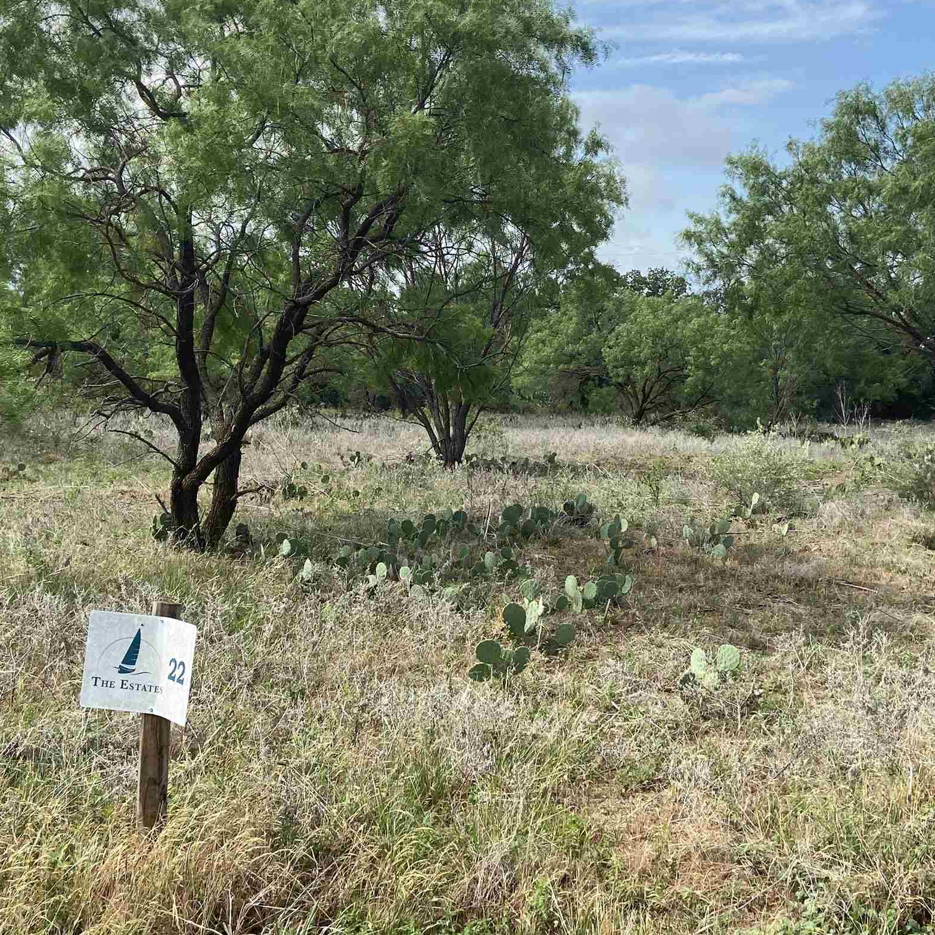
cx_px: 463
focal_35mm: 45
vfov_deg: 37.5
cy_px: 452
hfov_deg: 37.6
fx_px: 1375
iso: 32
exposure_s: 1/2222
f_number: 1.8
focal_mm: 4.25
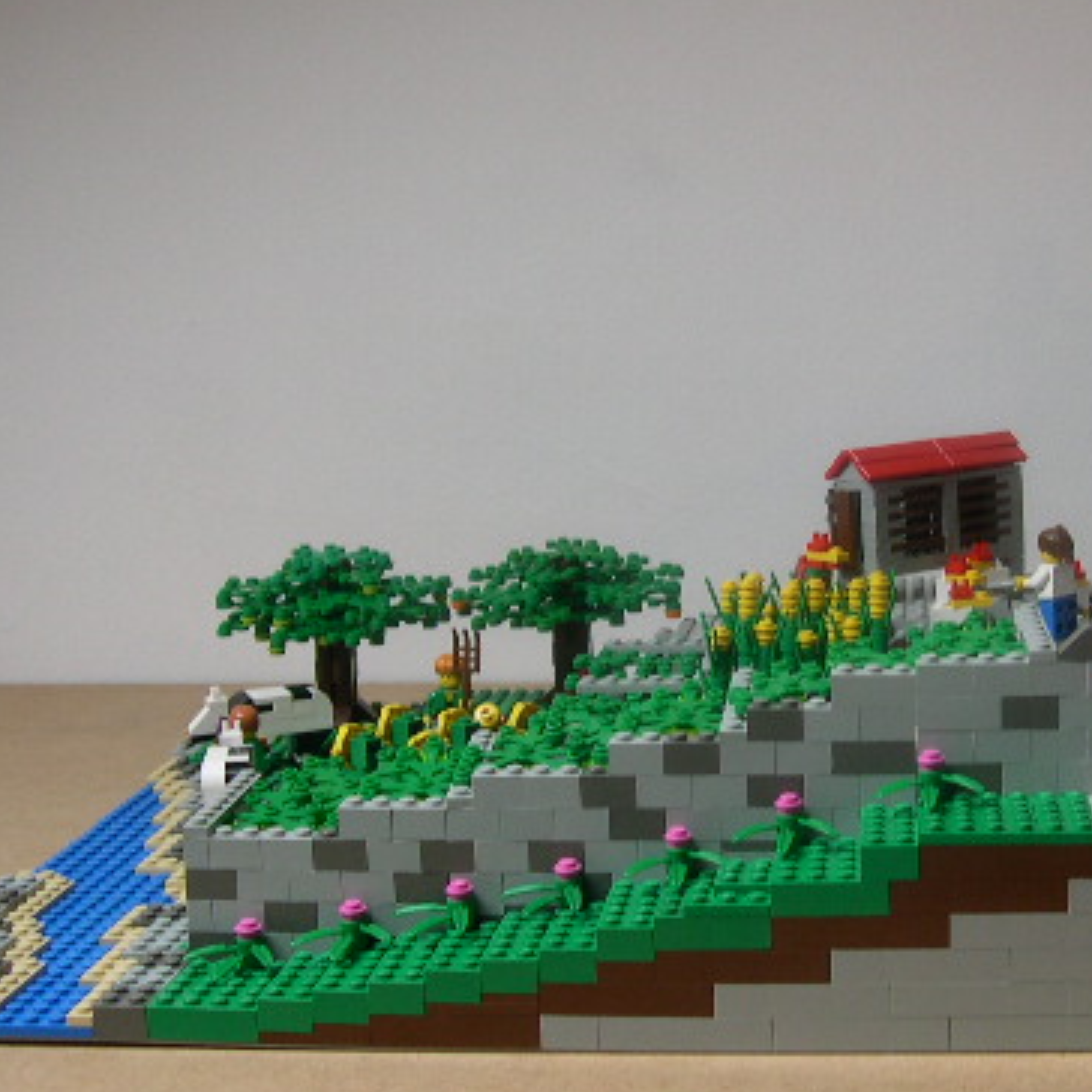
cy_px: 534
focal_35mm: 59
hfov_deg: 28.8
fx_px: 2106
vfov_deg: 29.1
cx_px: 753
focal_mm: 8
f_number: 2.8
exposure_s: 1/30.5
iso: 100
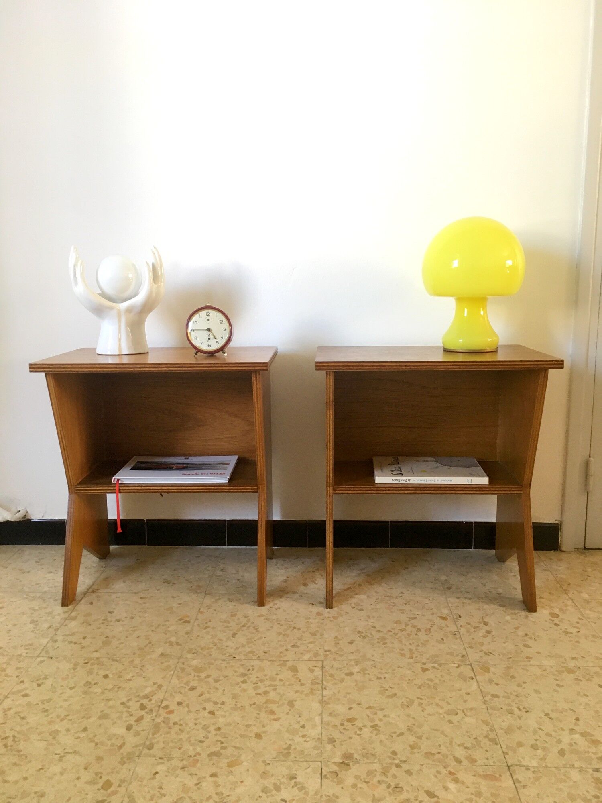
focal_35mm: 29
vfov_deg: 61.7
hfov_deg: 48.2
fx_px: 672
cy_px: 402
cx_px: 301
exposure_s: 1/33
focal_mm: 4.15
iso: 125
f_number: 2.2
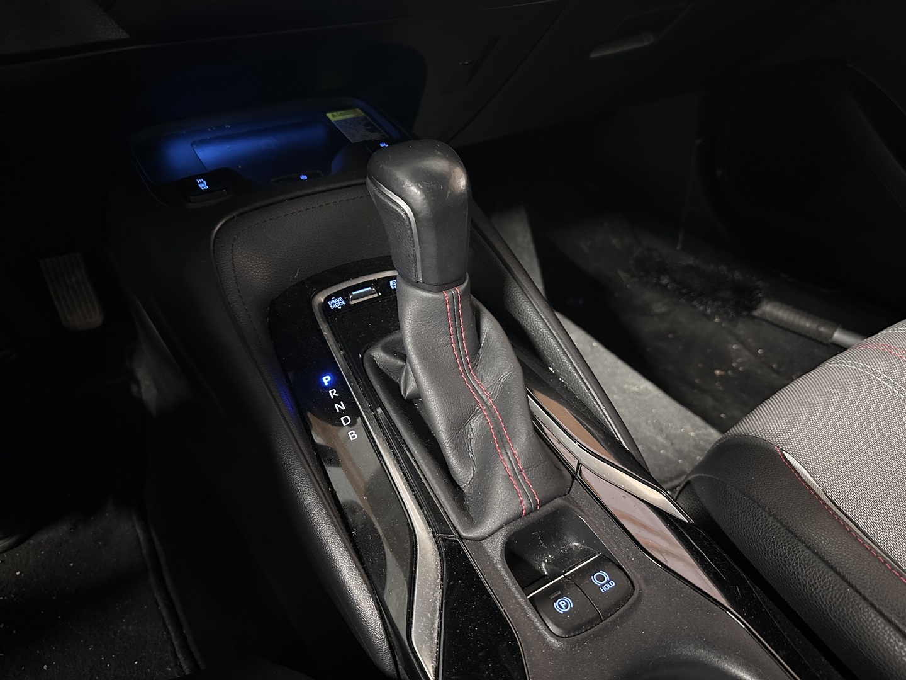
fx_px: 628
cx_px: 453
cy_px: 340
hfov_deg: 71.6
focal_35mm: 24
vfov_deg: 56.8
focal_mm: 6.86
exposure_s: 1/20
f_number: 1.78
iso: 1600
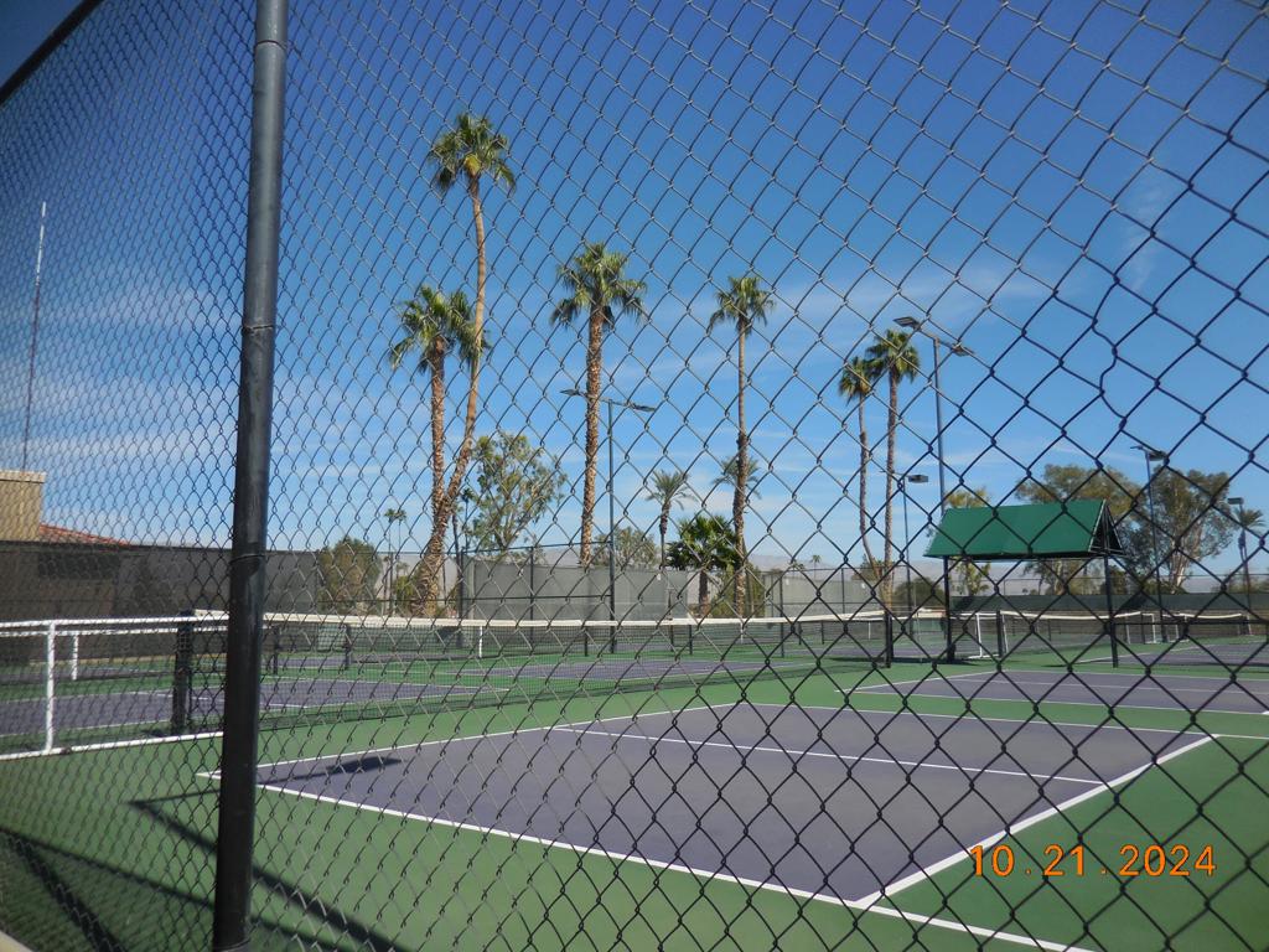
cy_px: 476
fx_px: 916
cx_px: 634
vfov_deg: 54.9
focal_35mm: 25
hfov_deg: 69.4
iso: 125
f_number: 3.3
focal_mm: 4.5
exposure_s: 1/2000
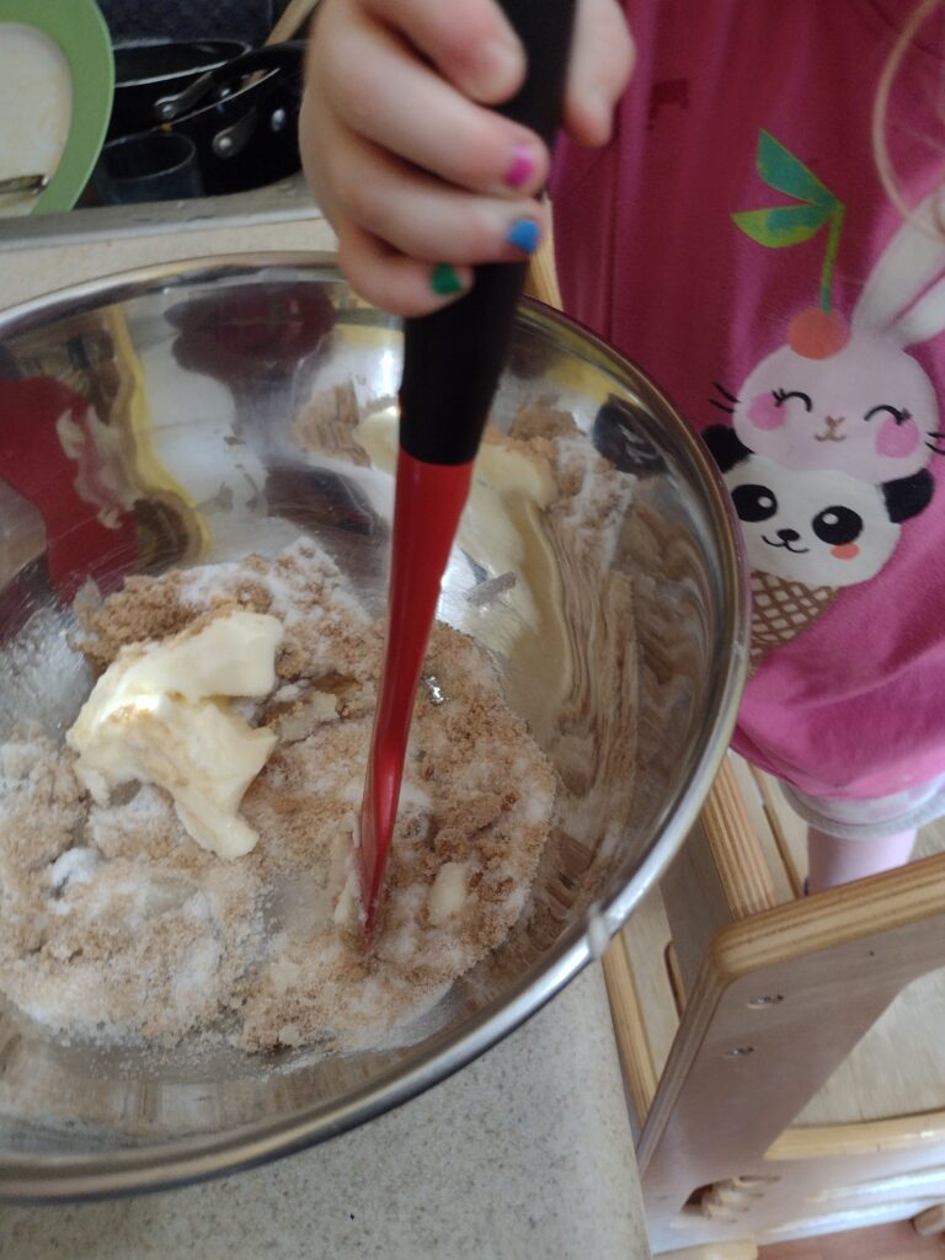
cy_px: 630
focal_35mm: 27
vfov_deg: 65.3
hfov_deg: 51.4
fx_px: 983
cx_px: 472
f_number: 1.7
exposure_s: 1/40
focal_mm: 4.71
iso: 356
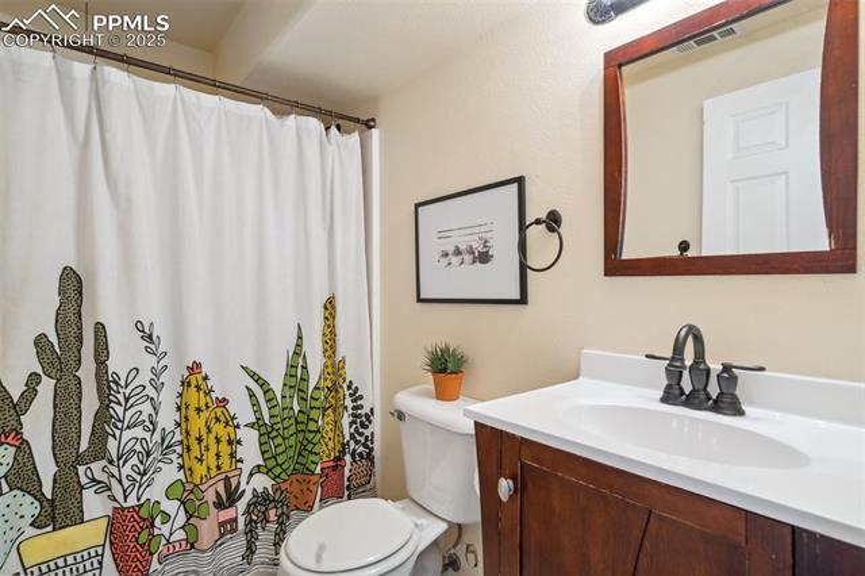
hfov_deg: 93.3
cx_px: 432
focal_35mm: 17
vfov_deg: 70.4
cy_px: 288
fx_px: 408
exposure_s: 1
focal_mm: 17
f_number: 9
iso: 100
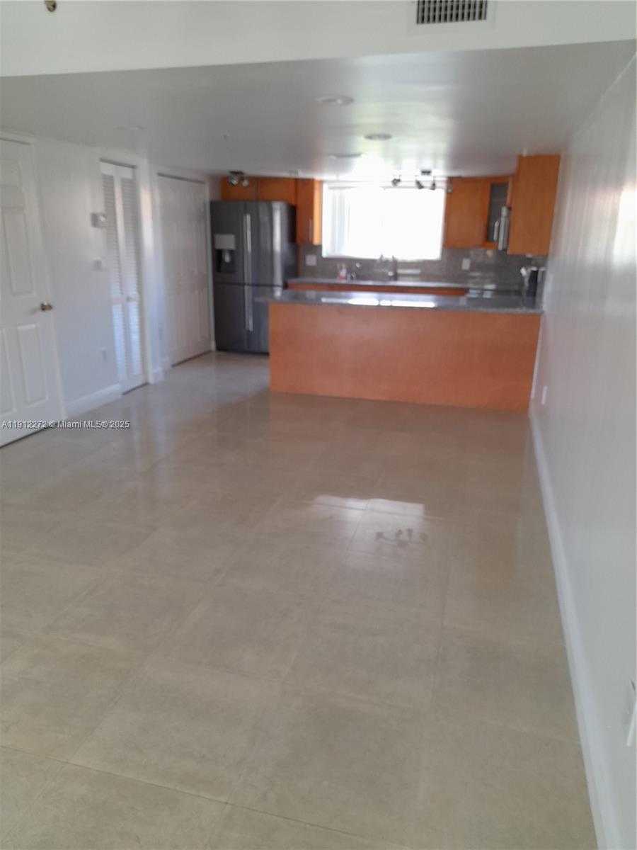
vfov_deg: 69.4
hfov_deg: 54.9
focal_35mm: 25
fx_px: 613
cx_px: 318
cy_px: 425
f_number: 2
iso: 125
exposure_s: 1/50
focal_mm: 4.6
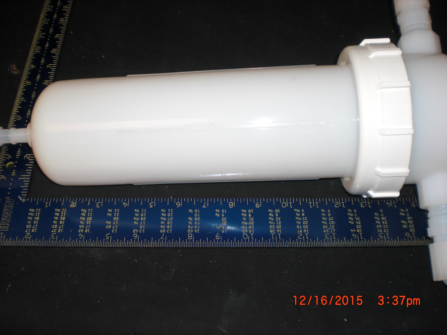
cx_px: 224
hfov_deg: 49.0
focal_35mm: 38
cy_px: 168
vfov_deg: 37.7
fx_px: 491
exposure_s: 1/60
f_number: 3.1
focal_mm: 6.3
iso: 100
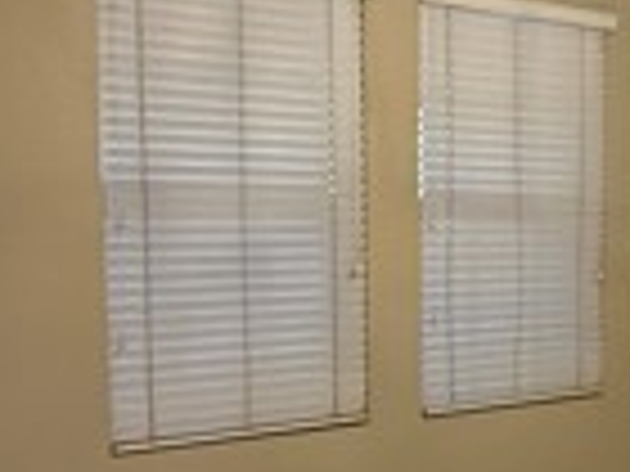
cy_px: 315
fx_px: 1165
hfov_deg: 29.4
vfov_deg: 22.8
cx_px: 526
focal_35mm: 64
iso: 400
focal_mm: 2.22
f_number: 2.2
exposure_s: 1/120
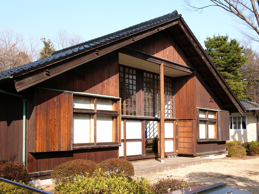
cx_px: 130
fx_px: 269
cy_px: 97
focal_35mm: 36
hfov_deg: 51.4
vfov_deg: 39.7
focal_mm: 9.2
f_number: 5
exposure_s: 1/250
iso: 100
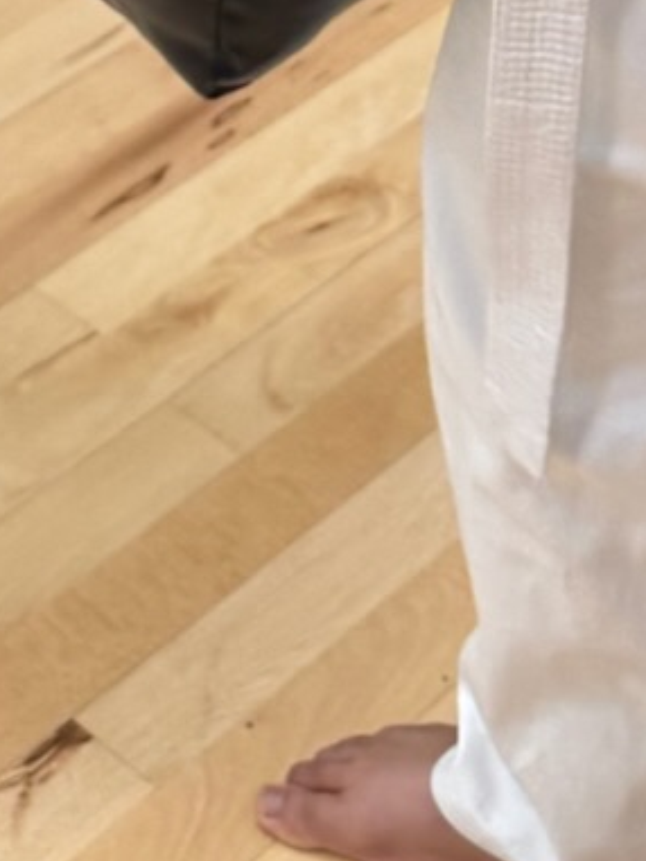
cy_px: -1069
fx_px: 3208
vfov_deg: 12.6
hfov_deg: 11.5
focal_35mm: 129
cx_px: 113
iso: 200
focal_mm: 6.76
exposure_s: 1/100
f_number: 1.78
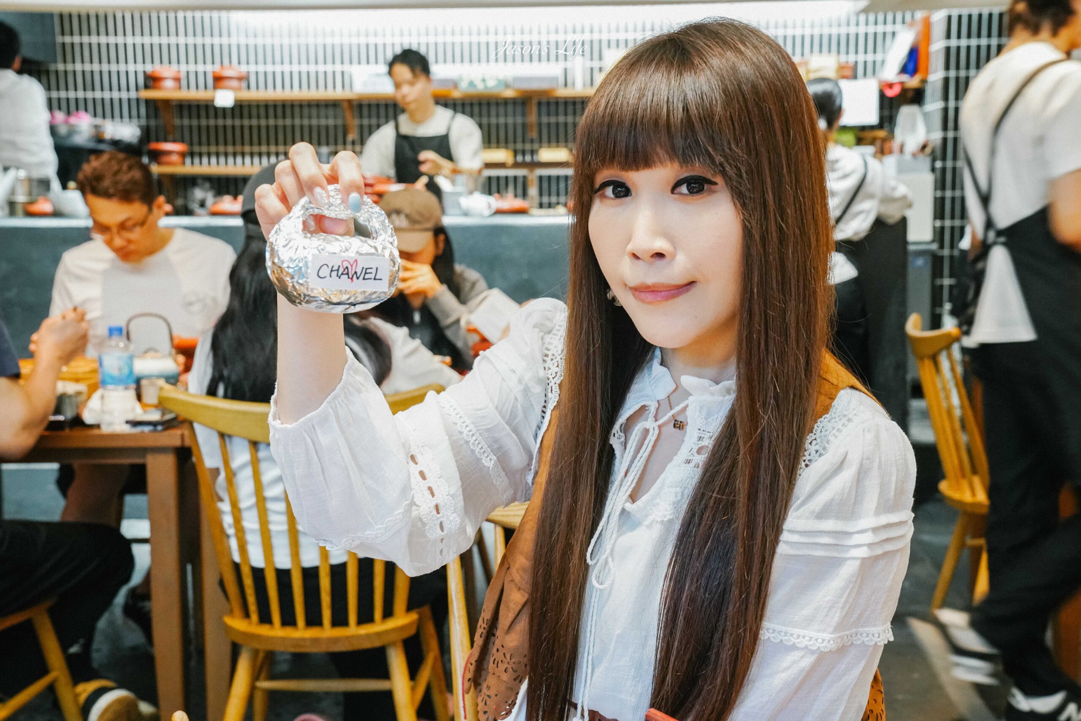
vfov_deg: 29.9
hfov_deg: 43.6
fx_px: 1351
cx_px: 540
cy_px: 360
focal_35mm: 45
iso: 3200
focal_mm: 45
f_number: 6.3
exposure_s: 1/50
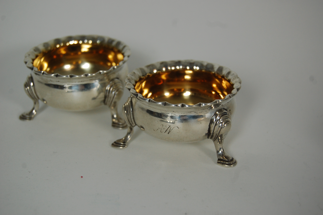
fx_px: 615
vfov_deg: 19.9
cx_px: 163
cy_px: 107
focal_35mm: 69
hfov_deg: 29.4
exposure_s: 1/100
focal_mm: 45
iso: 400
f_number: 5.3
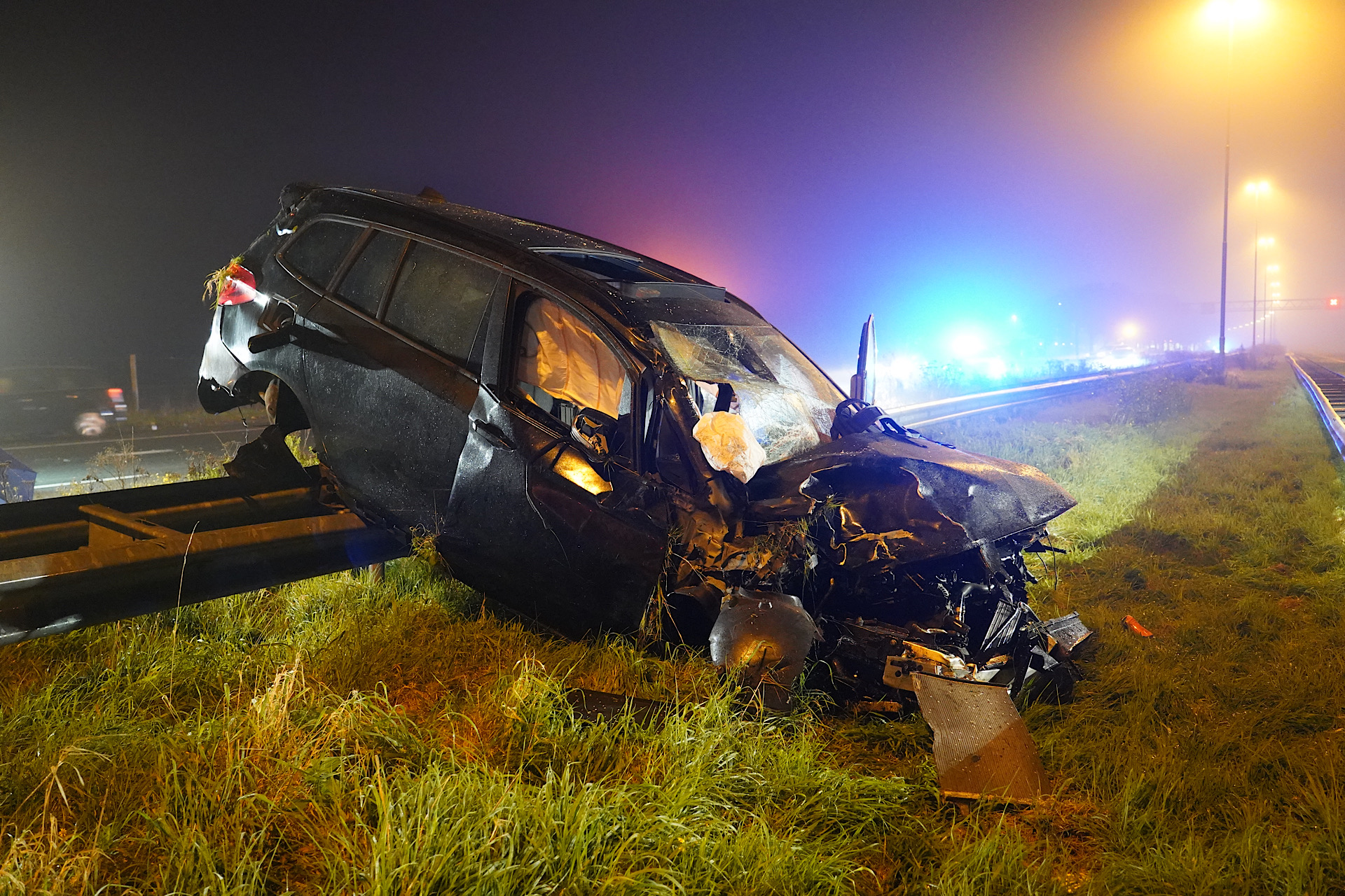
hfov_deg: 63.7
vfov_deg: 45.0
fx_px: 1083
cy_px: 448
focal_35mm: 29
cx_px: 672
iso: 12800
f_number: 4
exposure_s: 1/25
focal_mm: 29
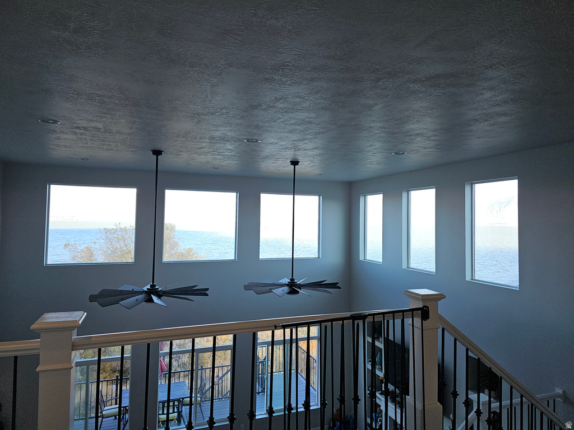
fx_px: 381
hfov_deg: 73.9
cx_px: 287
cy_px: 215
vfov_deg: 58.9
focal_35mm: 23
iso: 20
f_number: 1.7
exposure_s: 1/120
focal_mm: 6.3
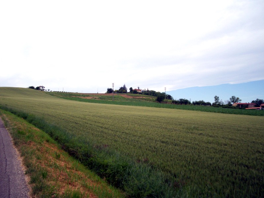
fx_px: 275
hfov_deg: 51.4
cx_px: 132
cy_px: 99
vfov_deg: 39.7
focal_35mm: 36
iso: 100
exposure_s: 1/566
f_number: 4.5
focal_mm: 5.9
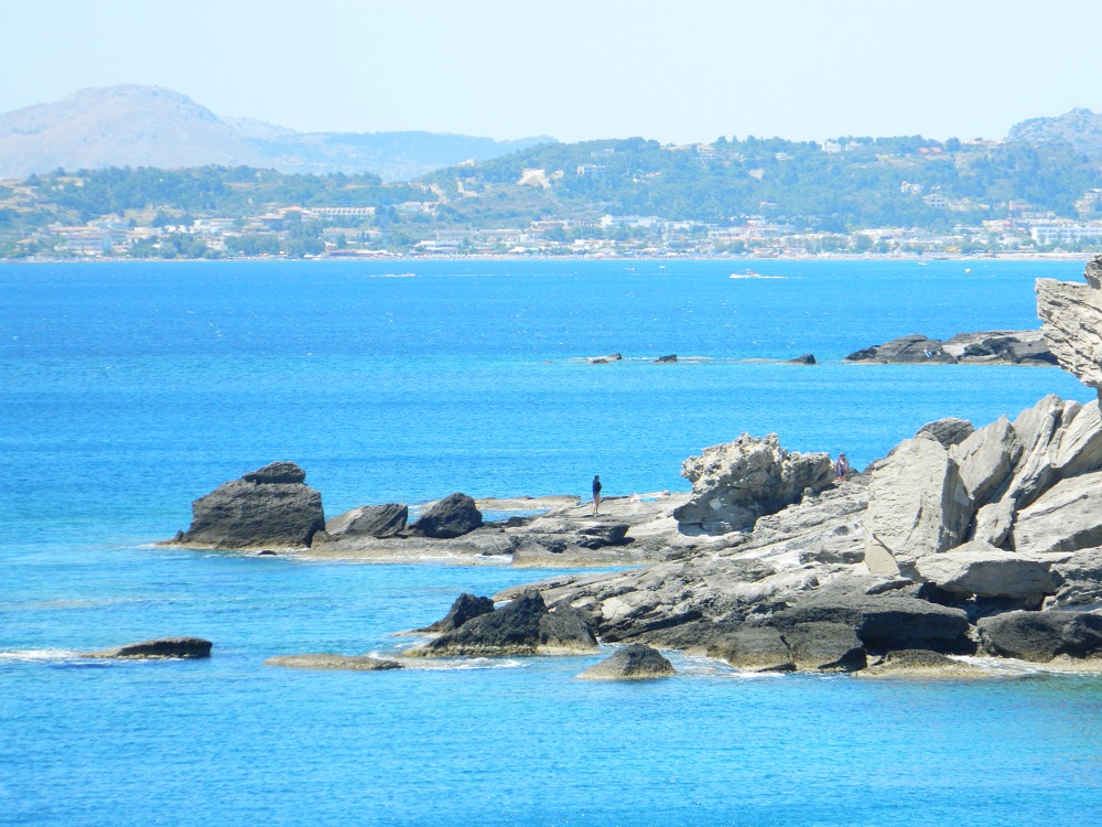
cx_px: 551
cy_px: 414
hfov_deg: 7.1
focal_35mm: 278
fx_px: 8850
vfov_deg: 5.3
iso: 180
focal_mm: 50
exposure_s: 1/500
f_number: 5.6
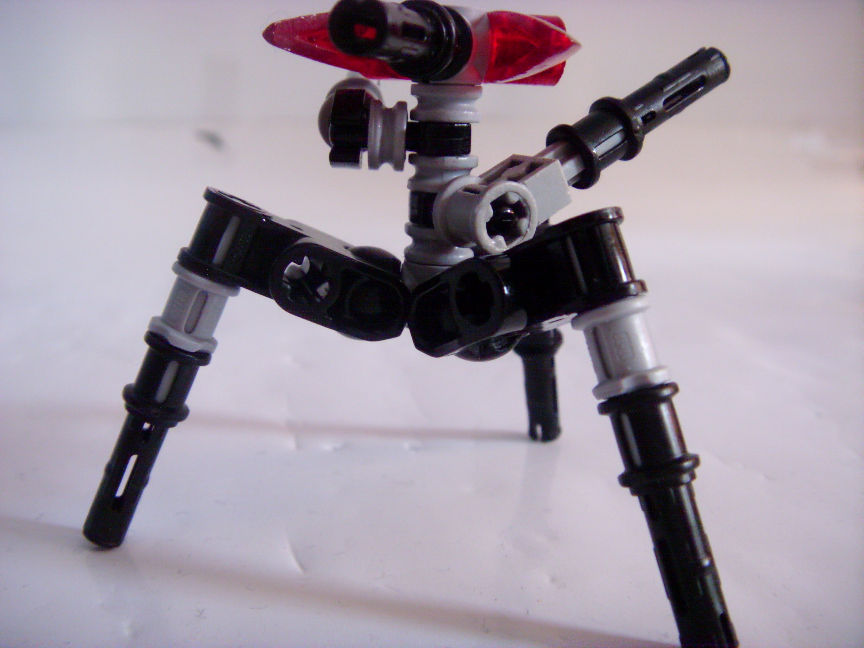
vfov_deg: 45.4
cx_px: 432
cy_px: 324
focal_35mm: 31
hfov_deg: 58.4
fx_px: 774
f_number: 3.5
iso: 300
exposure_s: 1/12
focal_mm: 6.3
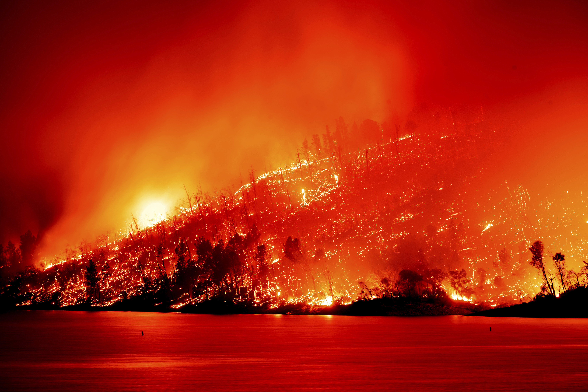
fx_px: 2858
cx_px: 294
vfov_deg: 7.8
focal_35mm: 175
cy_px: 196
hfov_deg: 11.7
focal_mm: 175
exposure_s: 10
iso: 100
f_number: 9.5
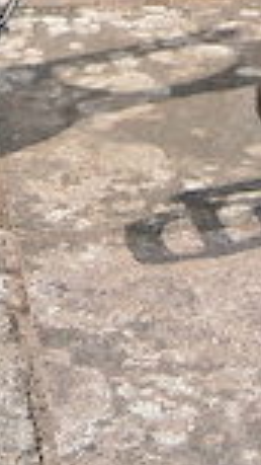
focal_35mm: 148
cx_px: -76
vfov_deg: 12.8
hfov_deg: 8.1
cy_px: -444
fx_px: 1822
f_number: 2.8
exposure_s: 1/1600
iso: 80
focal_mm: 4.7
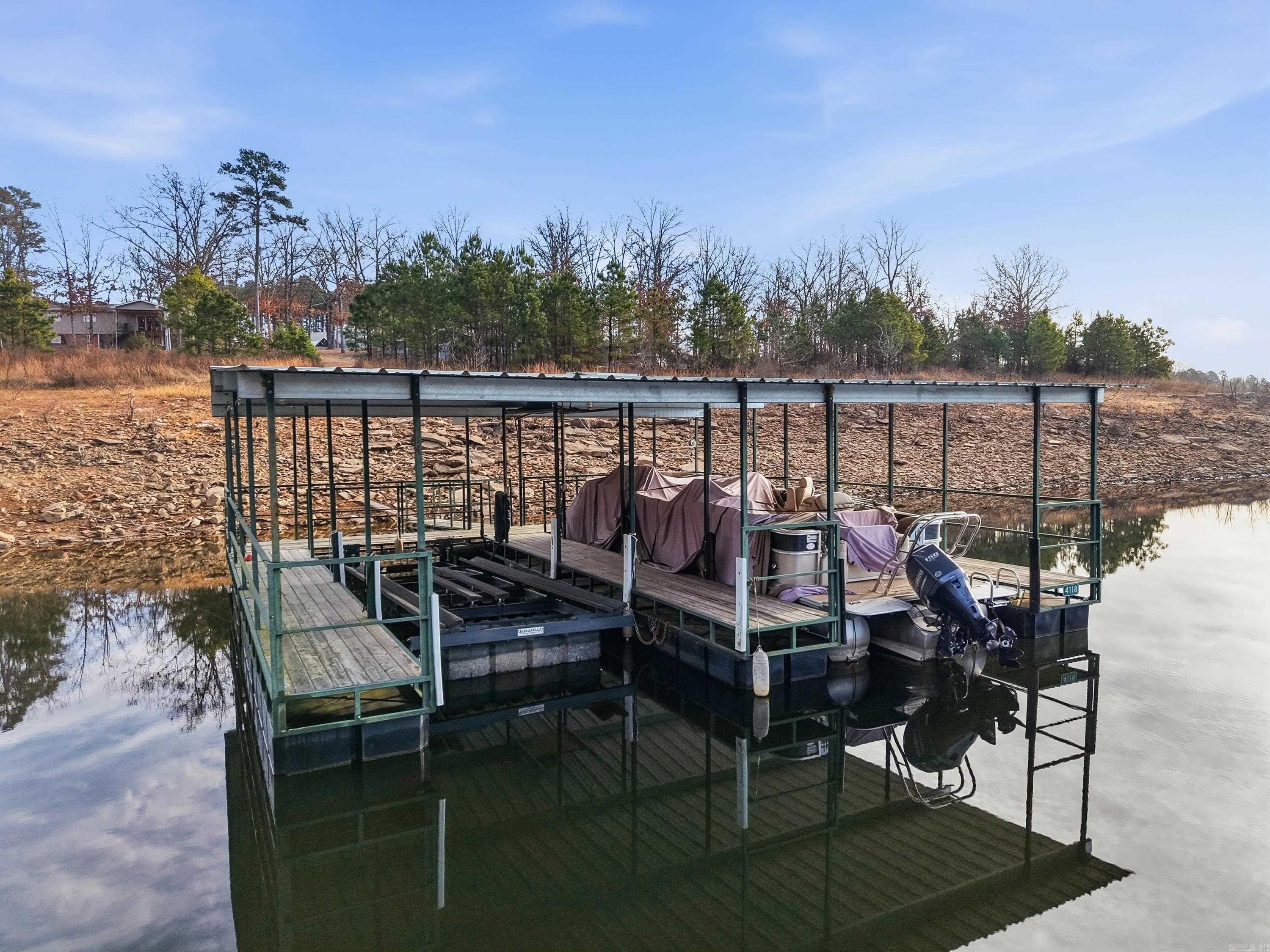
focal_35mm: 24
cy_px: 476
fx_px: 881
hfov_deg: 71.6
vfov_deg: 56.8
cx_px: 635
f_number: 1.8
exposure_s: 1/6400
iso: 430
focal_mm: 8.7
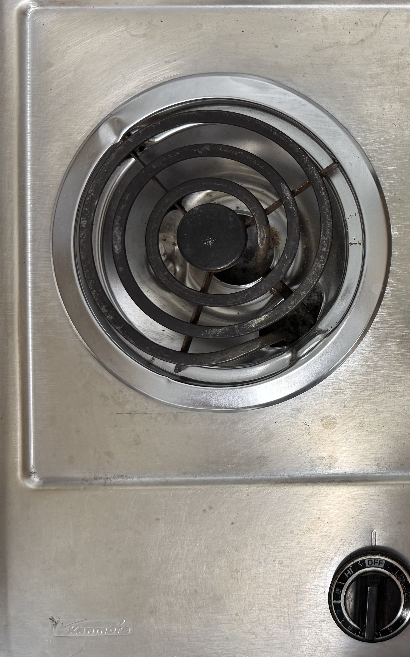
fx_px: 769
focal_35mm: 43
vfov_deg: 46.2
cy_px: 319
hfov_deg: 27.6
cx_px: 436
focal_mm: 6.76
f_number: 1.78
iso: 160
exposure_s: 1/60
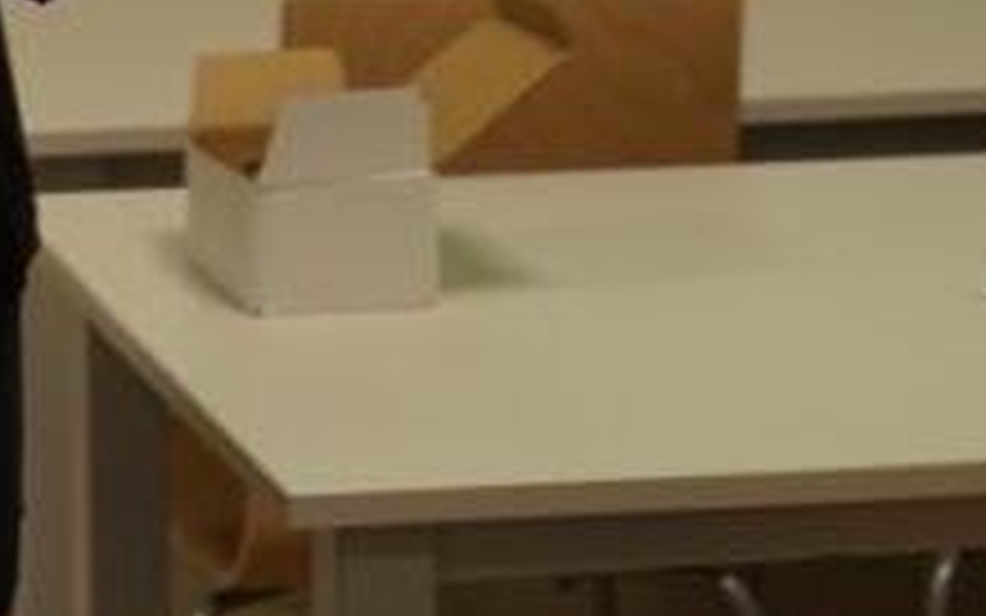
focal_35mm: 181
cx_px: -243
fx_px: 4865
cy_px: -663
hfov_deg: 11.3
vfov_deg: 7.0
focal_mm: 38
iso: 640
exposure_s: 1/160
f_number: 4
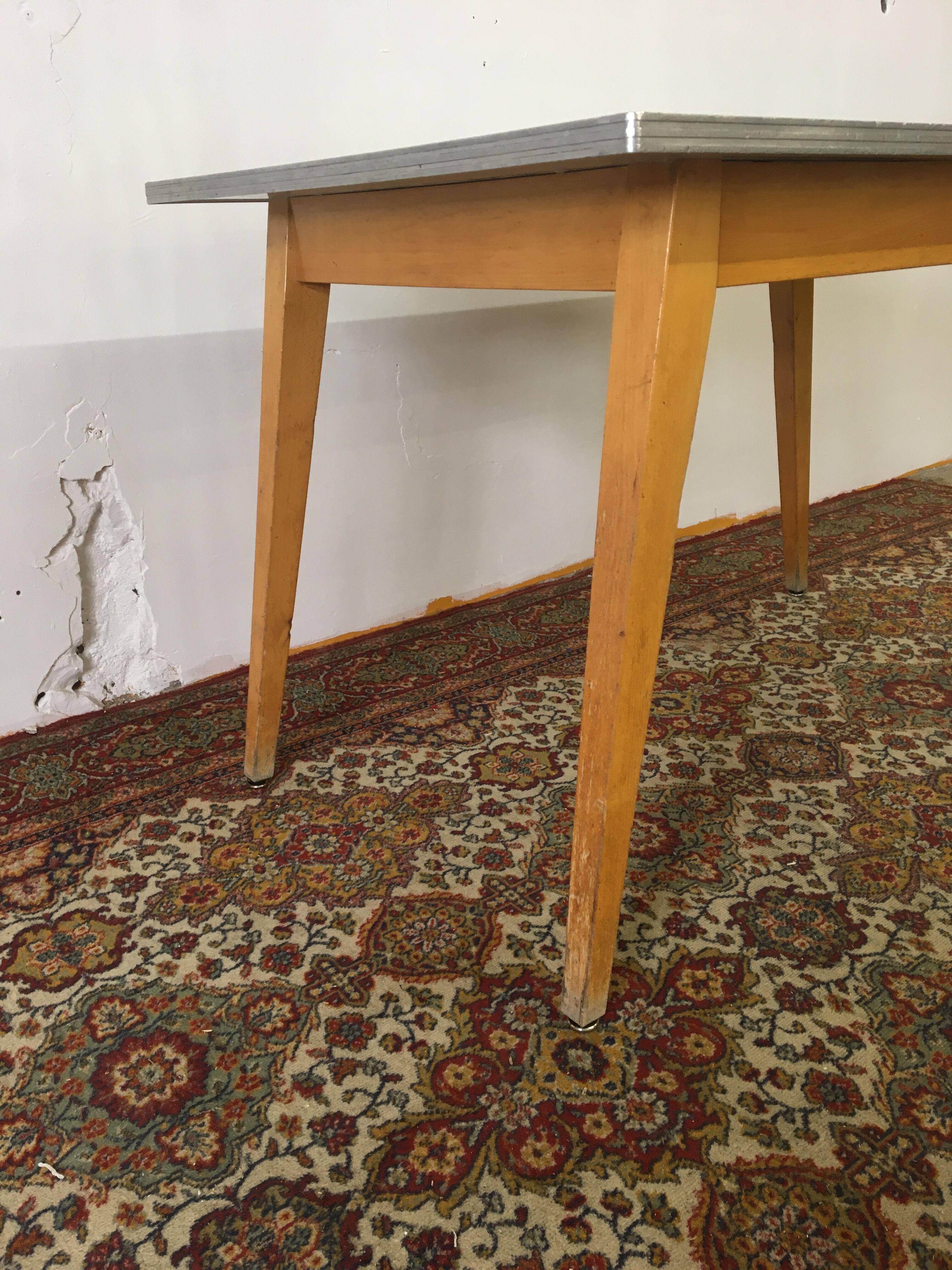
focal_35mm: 29
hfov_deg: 48.2
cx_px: 476
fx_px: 1063
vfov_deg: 61.7
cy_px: 635
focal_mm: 4.15
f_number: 2.2
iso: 80
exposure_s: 1/33
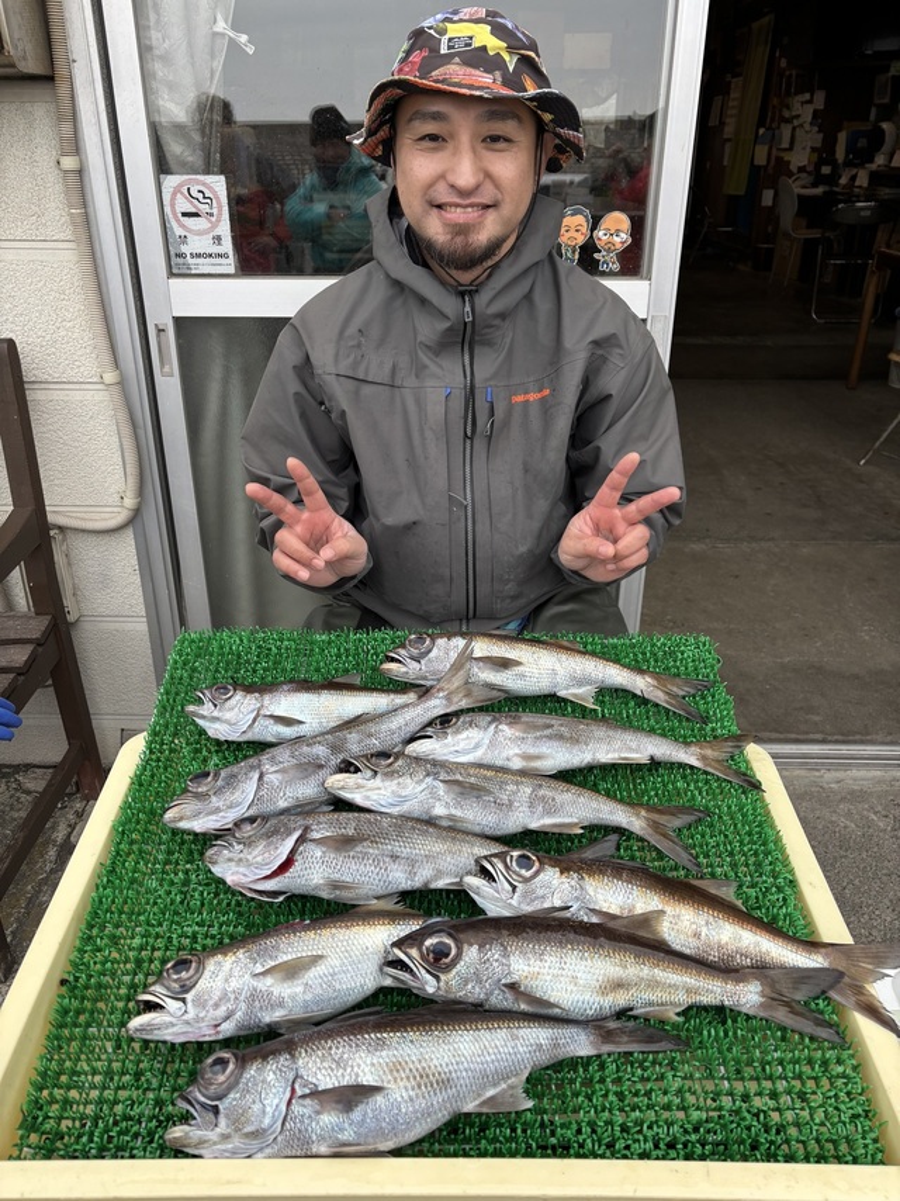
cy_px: 600
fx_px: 902
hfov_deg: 53.0
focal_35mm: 26
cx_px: 450
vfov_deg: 67.3
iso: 50
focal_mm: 5.96
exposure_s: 1/553
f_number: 1.6
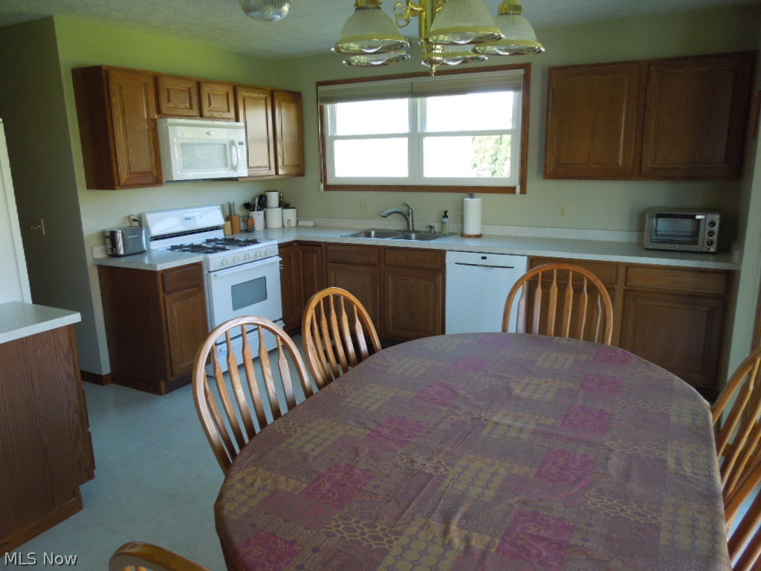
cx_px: 380
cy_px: 286
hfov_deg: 69.4
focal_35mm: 25
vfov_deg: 54.9
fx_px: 550
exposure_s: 1/30
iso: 250
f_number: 3.3
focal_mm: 4.5
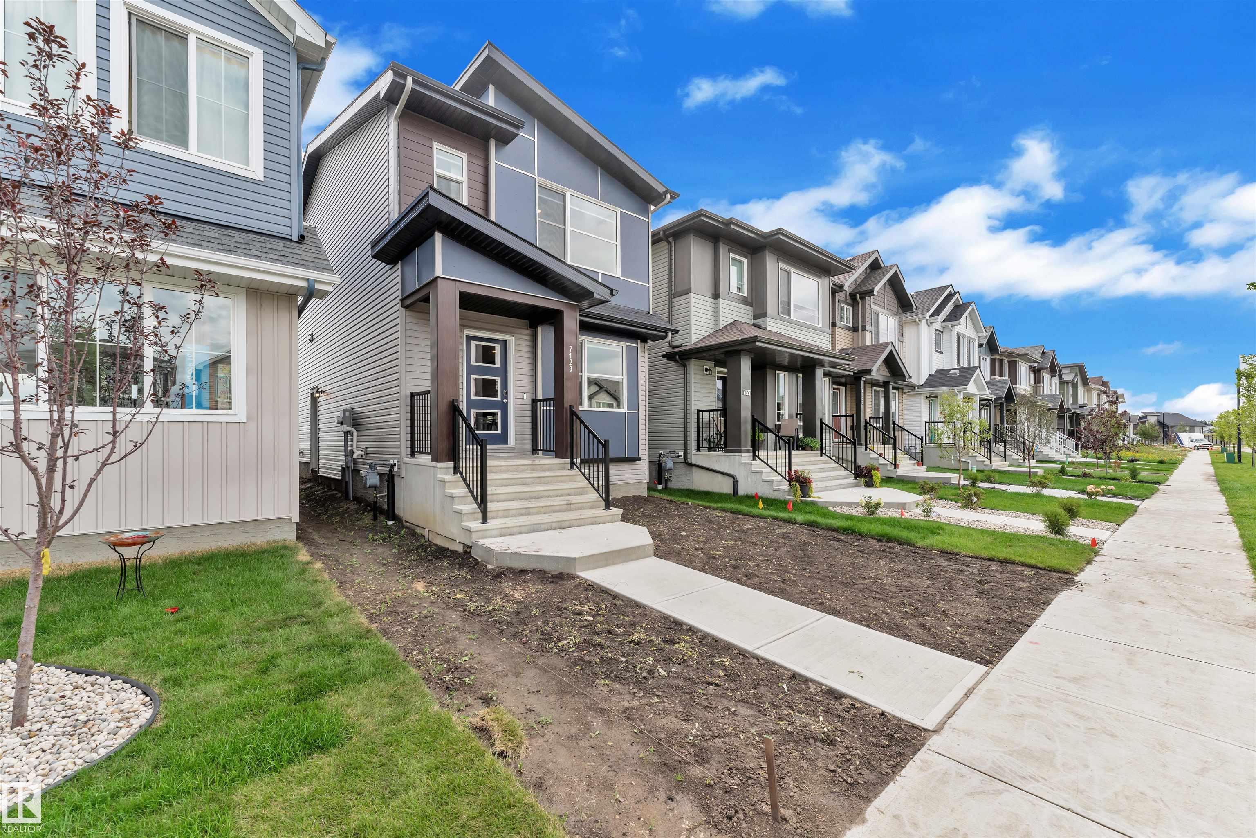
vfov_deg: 81.2
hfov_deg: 104.3
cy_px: 419
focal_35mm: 14
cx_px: 628
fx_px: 488
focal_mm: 14
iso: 200
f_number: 5.6
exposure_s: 1/640
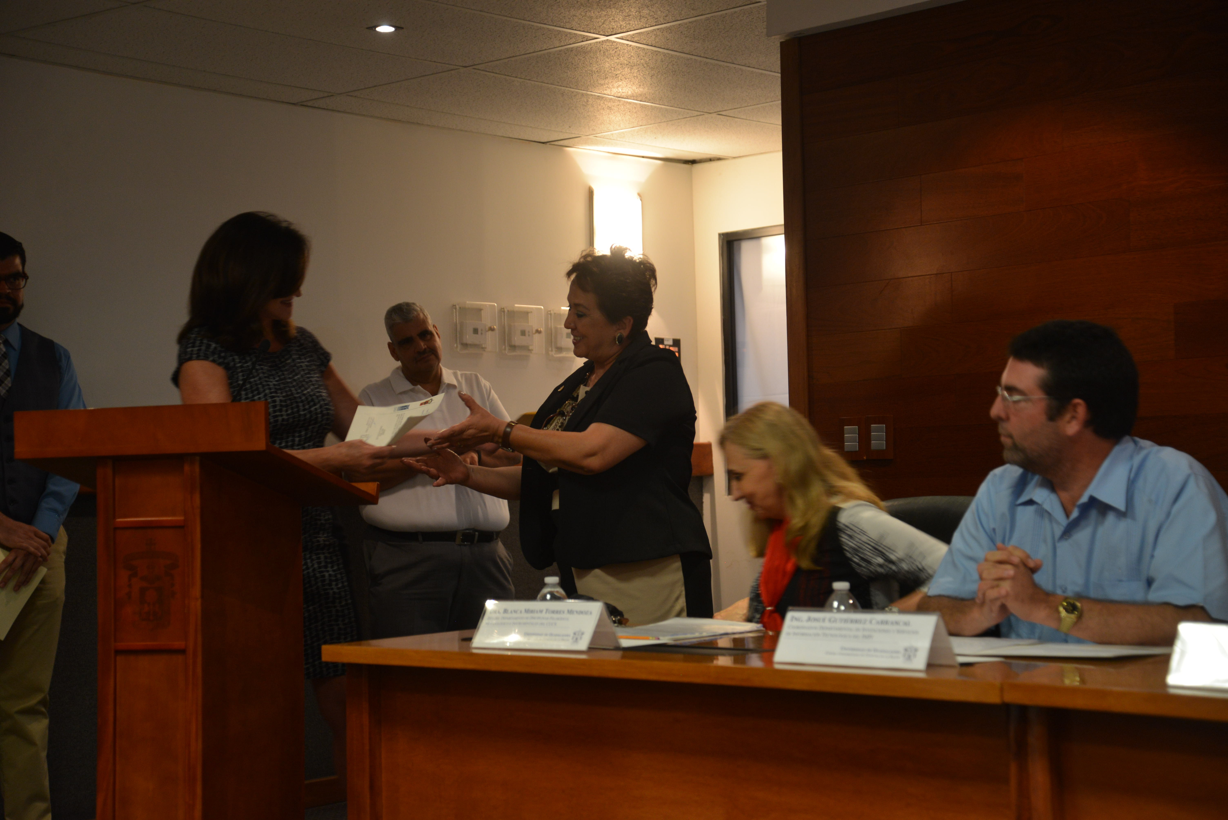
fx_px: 2116
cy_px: 410
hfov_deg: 32.4
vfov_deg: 21.9
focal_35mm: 62
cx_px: 614
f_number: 4.5
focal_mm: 62
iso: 800
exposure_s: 1/30
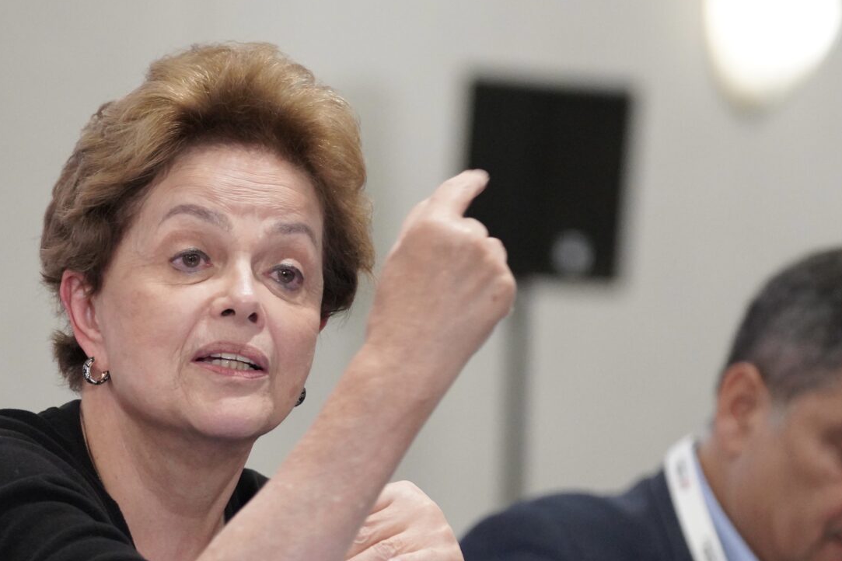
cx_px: 45
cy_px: 541
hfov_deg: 7.9
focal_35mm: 260
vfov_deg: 5.3
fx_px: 6081
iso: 3200
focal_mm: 110
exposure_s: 1/400
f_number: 2.8
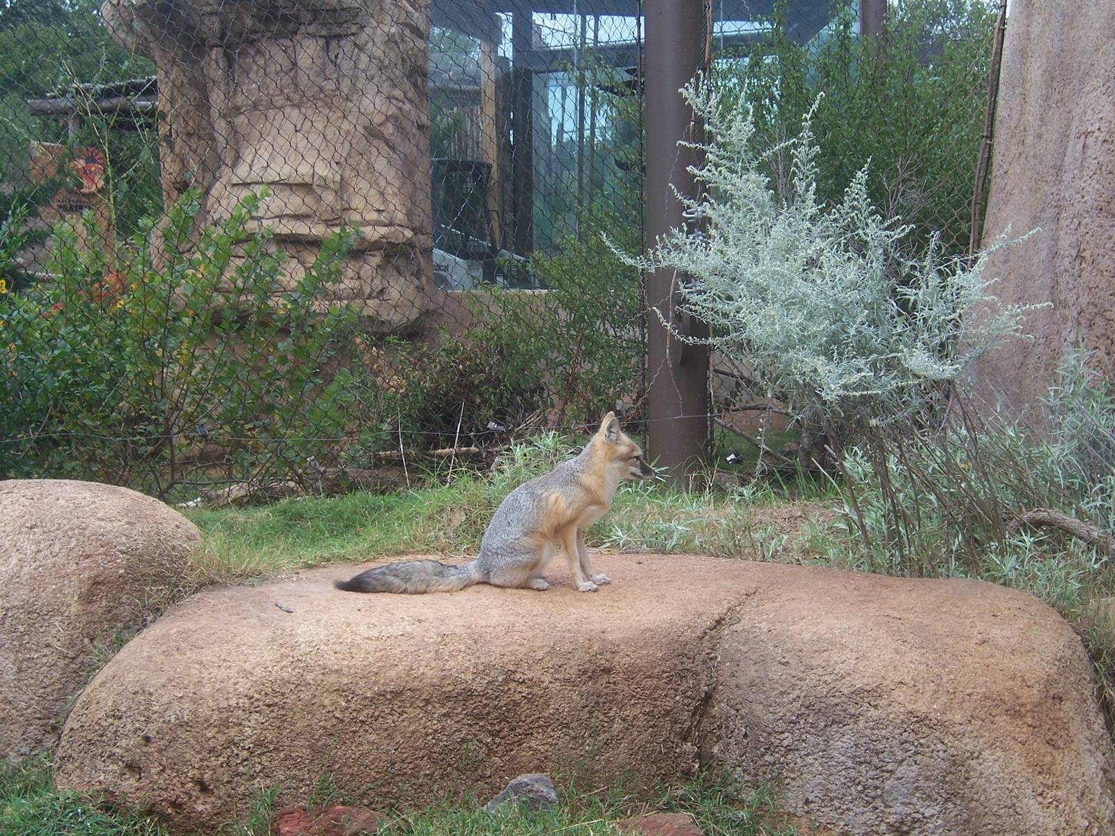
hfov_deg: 32.2
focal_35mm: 60
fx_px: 1933
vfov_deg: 24.4
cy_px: 418
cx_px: 558
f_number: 4.8
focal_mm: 10
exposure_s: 1/125
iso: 80
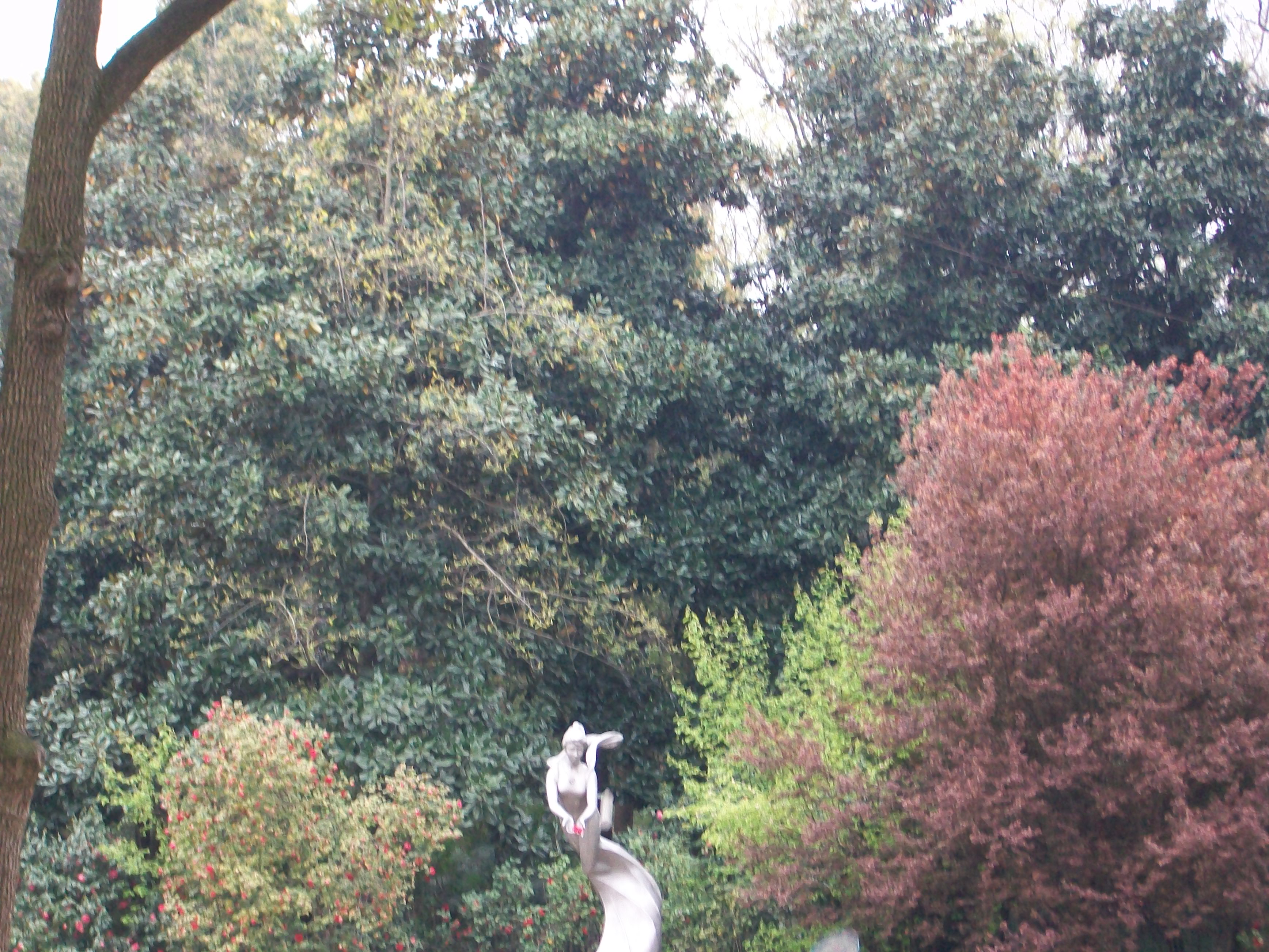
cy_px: 476
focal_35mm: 102
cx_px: 634
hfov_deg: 19.3
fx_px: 3739
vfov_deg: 14.5
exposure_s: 1/40
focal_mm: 17.1
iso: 160
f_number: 5.1
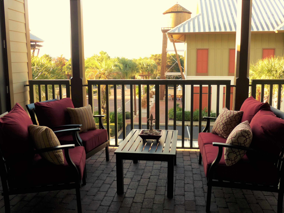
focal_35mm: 34
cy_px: 106
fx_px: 279
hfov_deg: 54.0
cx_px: 142
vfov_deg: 41.8
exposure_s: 1/125
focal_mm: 6.2
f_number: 3.2
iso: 100
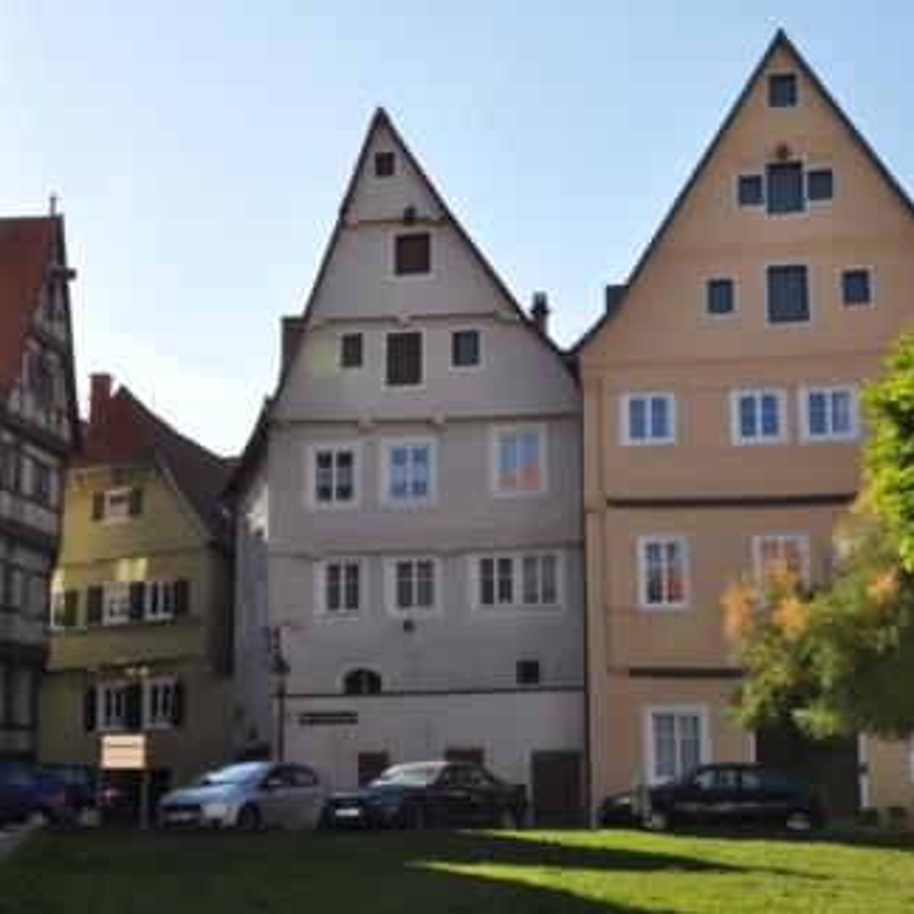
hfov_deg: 29.6
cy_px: 456
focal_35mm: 58
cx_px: 465
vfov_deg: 29.6
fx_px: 1733
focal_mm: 30
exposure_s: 1/200
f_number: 10
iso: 200
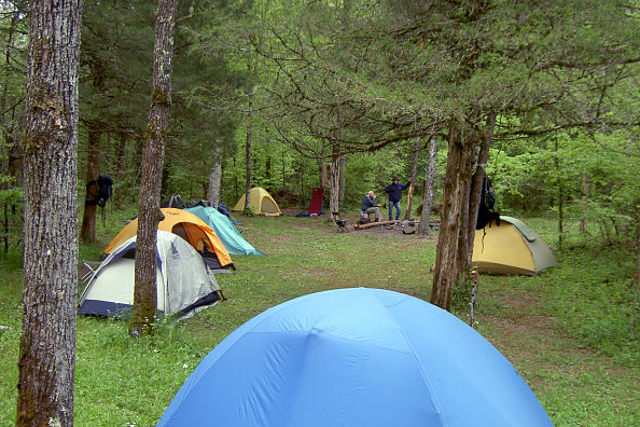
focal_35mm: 41
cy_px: 232
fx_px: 729
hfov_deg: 47.4
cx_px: 318
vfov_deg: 32.6
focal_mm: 8
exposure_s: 1/110
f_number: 2.8
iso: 100
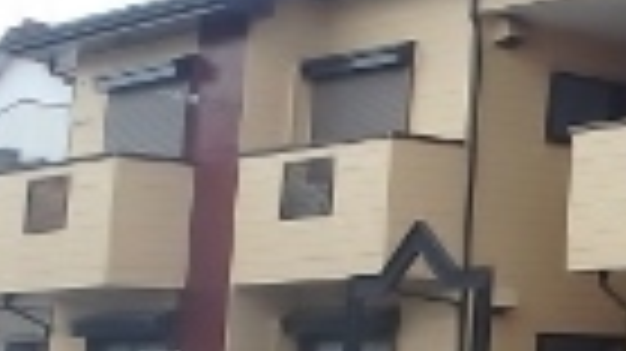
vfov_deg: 11.5
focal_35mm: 105
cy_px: 86
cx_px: 1103
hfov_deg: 17.0
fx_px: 1742
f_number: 3.5
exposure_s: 1/640
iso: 125
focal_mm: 3.7
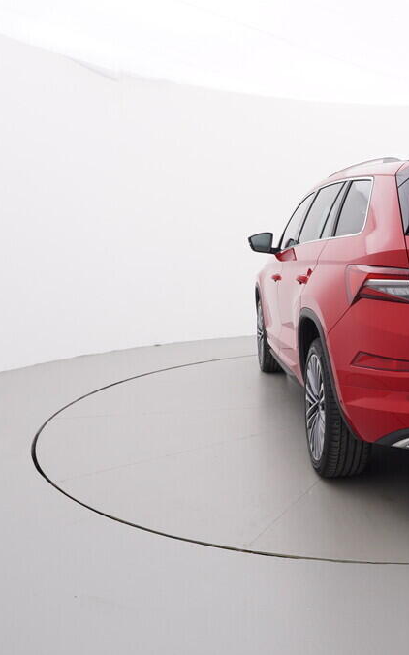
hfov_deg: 33.7
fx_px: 621
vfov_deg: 55.6
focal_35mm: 35
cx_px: 398
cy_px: 330
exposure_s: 1/80
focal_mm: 15
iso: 200
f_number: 5
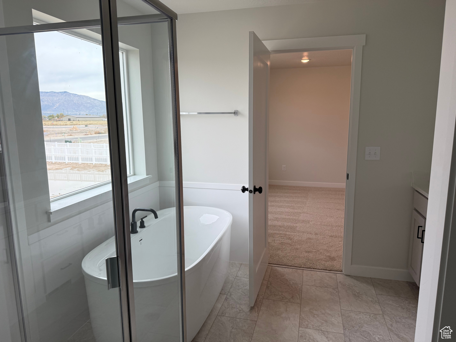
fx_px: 316
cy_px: 171
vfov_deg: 56.8
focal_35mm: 24
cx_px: 228
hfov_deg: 71.6
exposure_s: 1/689
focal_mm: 6.76
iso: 100
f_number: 1.78
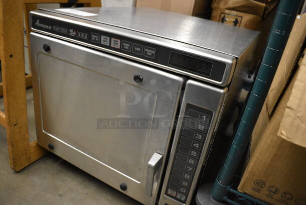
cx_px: 153
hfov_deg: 67.3
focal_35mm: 27
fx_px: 230
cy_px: 102
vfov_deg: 48.0
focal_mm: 18
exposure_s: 1/125
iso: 2500
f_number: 3.5
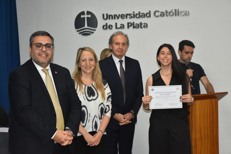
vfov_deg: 18.9
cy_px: 77
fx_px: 462
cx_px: 116
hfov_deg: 28.1
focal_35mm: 72
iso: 1600
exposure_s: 1/125
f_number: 5.6
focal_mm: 48
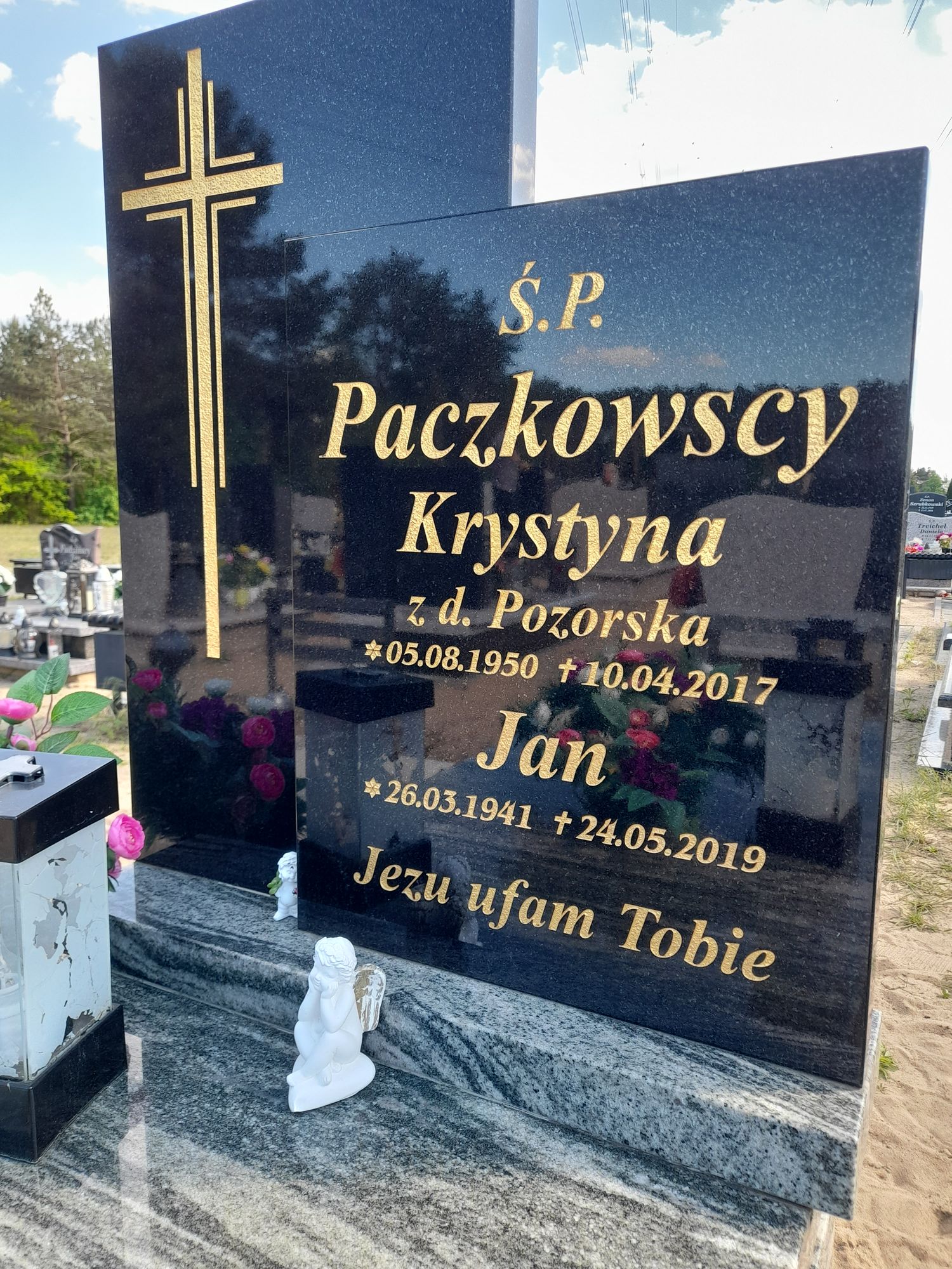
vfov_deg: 69.4
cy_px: 634
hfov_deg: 54.9
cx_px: 476
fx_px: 917
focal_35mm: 25
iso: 32
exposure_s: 1/100
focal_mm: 4.6
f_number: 2
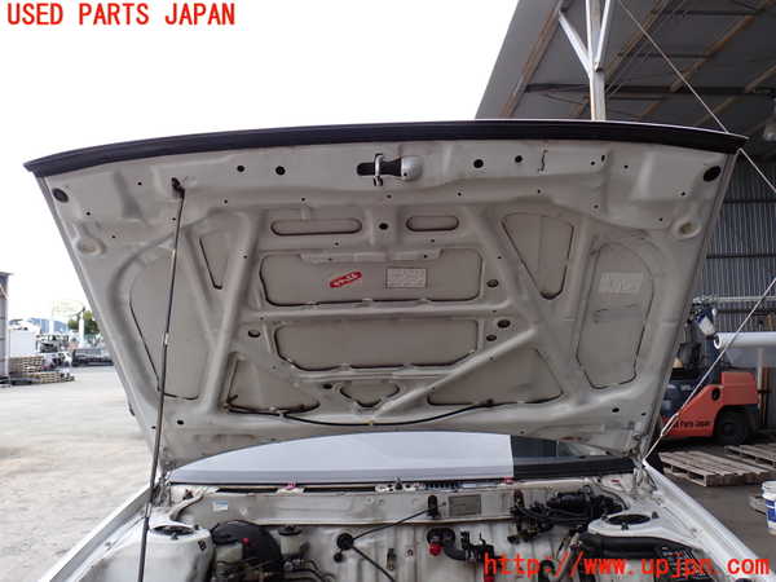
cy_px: 291
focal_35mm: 32
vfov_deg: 44.2
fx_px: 717
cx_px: 388
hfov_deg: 56.8
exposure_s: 1/200
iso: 100
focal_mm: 5.79
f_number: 3.2
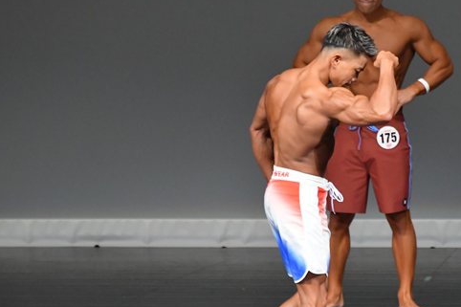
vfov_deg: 2.3
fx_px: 7719
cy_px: 206
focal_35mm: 603
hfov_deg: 3.4
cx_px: 362
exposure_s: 1/400
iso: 5000
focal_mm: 250
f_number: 5.6
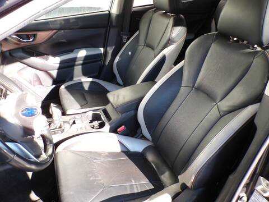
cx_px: 134
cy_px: 101
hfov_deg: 63.4
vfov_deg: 49.7
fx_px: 218
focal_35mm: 28
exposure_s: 1/38
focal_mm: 5
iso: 100
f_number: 4.6
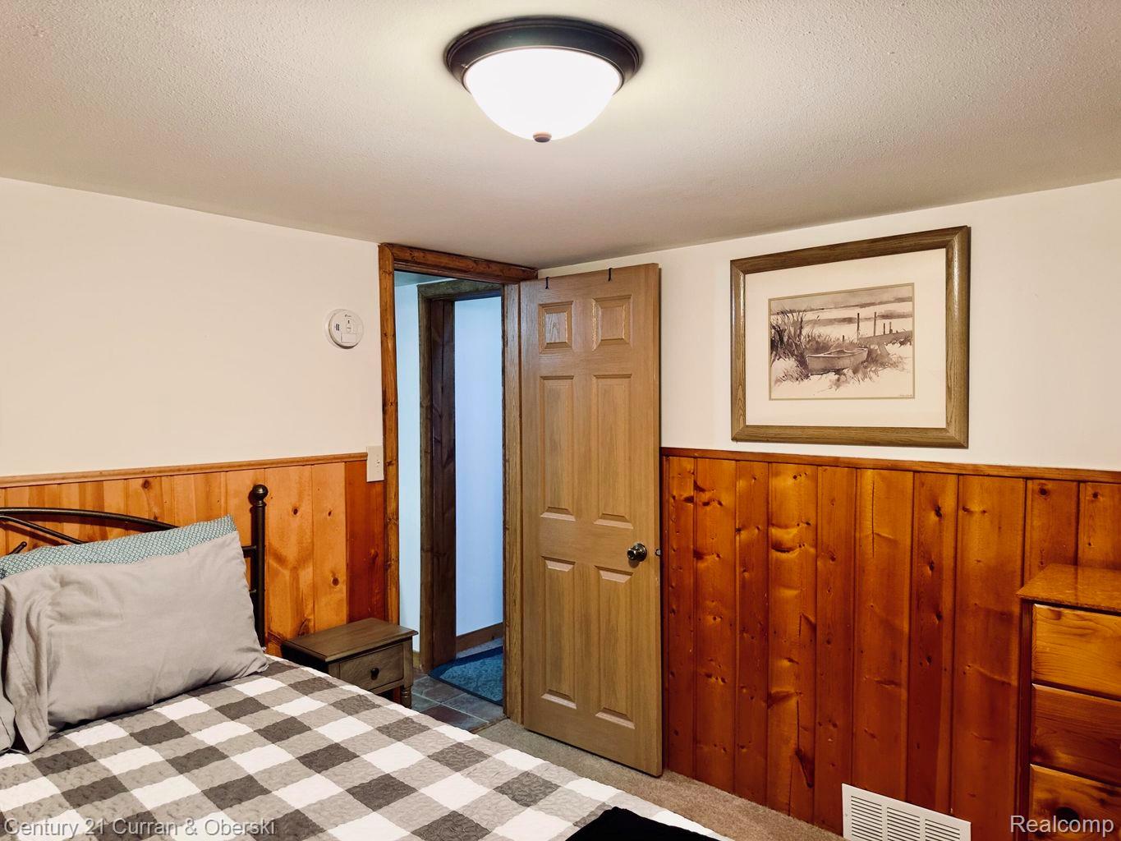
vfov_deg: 56.8
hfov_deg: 71.6
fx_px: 777
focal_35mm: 24
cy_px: 420
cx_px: 560
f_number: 1.78
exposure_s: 1/60
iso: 320
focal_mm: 6.86
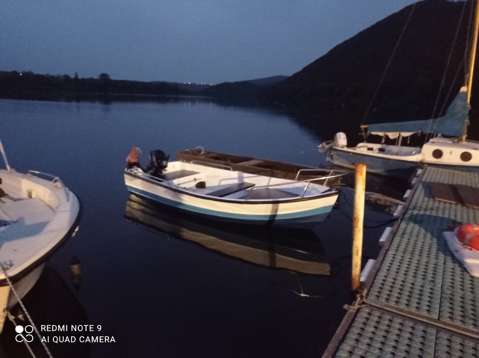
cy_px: 179
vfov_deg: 49.7
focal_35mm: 28
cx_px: 240
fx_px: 387
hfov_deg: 63.5
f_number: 1.79
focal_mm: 4.7
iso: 3705
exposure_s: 1/14.3
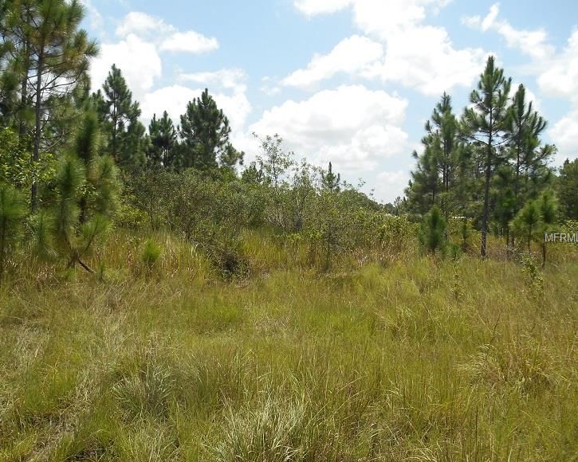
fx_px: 479
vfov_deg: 51.5
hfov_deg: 62.2
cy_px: 238
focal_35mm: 28
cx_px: 274
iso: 80
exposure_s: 1/800
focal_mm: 4.7
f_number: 3.4
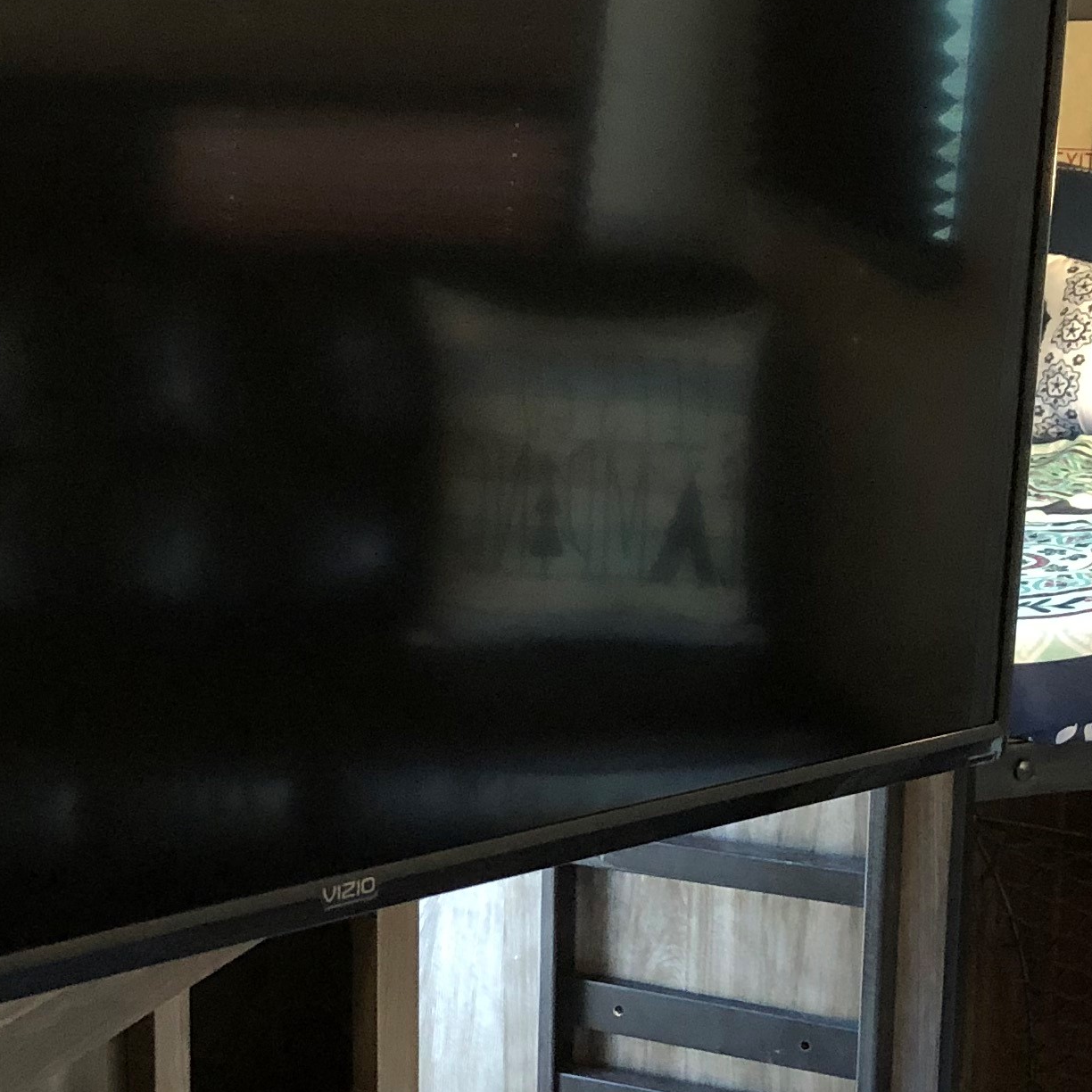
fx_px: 2177
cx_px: 324
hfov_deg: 27.9
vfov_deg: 28.2
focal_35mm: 61
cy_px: 540
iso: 80
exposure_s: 1/15
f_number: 1.8
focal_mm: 3.99
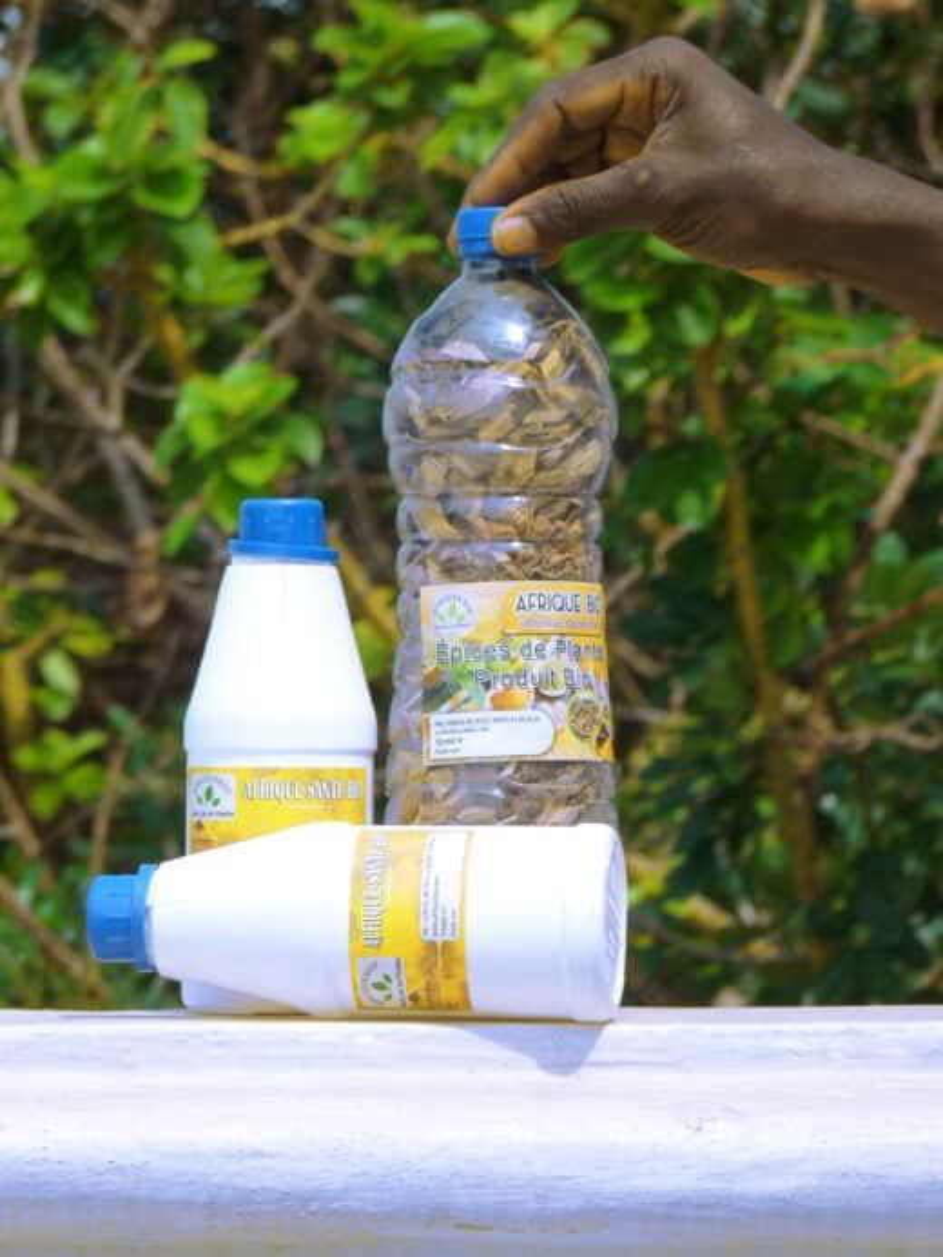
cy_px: 628
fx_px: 6972
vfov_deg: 10.3
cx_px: 472
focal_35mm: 192
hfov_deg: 7.7
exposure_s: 1/1000
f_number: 3.7
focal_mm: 34.2
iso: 100
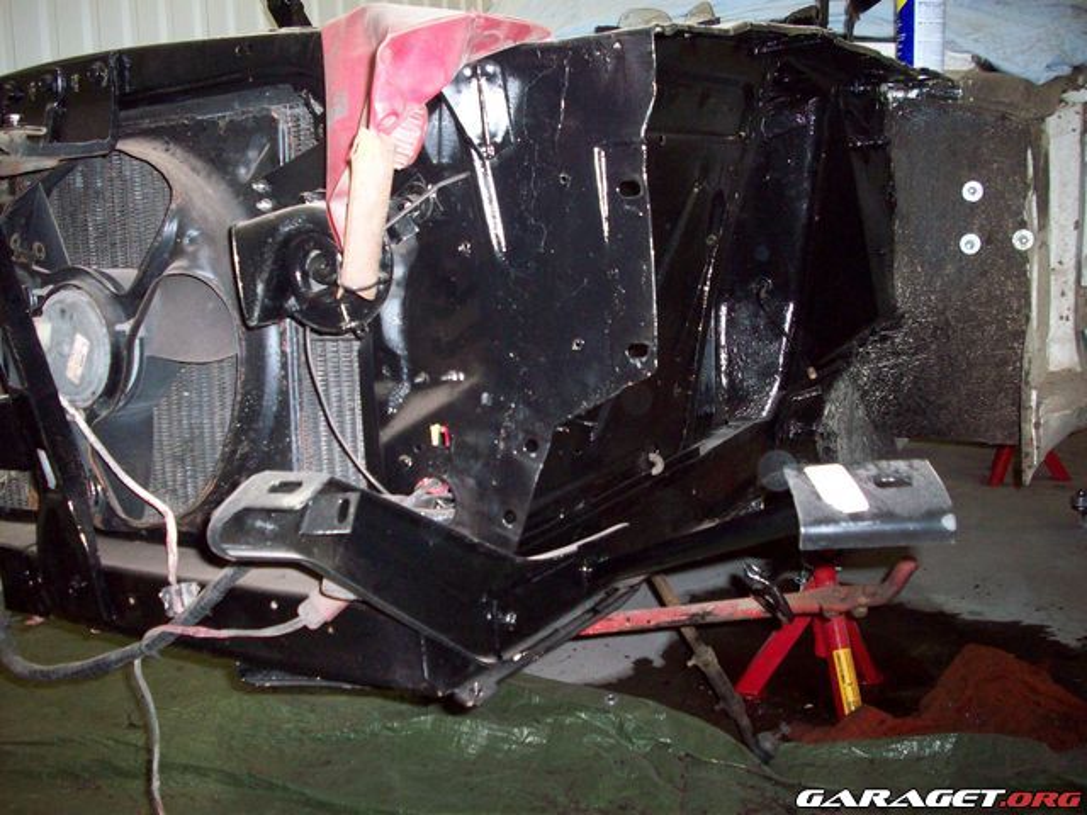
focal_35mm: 37
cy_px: 408
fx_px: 1162
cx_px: 544
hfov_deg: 50.1
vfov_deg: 38.7
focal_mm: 6.2
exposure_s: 1/45
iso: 160
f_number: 2.8
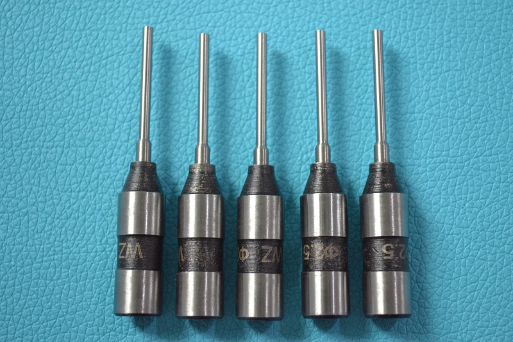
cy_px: 171
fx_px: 812
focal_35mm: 57
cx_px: 256
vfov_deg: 23.8
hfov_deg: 35.1
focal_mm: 38
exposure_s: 1/15
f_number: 5
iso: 640
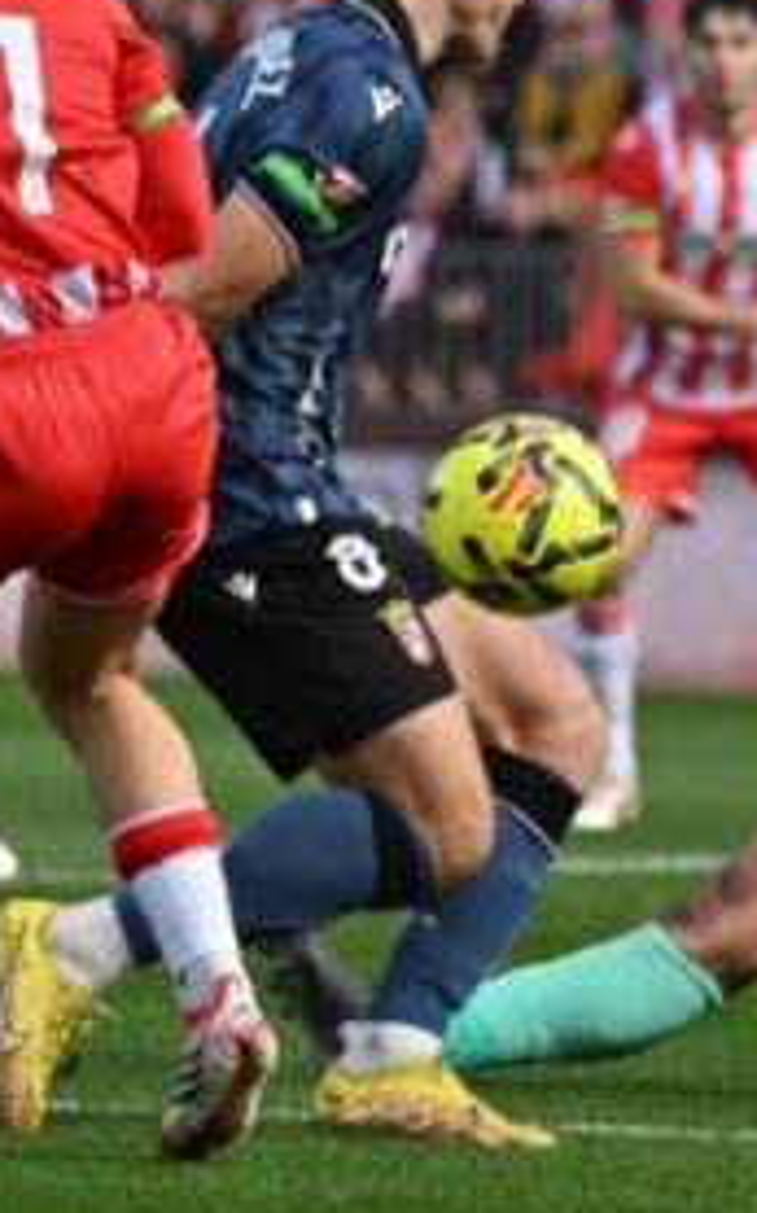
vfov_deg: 3.2
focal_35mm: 662
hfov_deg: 2.0
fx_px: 21863
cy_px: 398
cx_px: 193
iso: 400
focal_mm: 240
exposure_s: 1/1600
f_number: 5.3
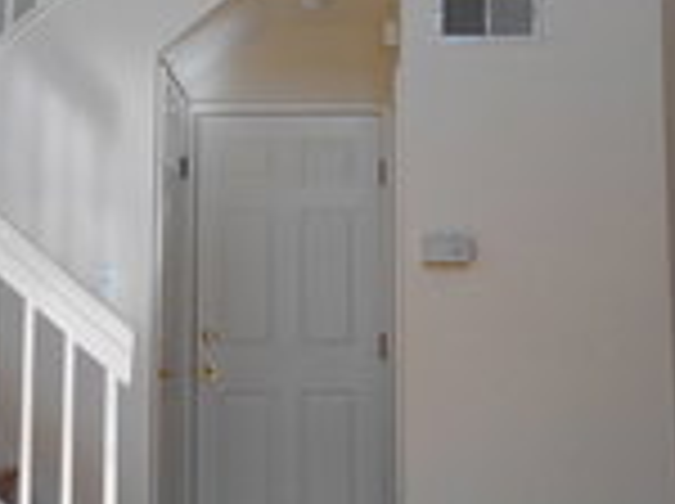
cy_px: 153
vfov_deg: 19.8
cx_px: 326
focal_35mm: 74
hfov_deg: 26.4
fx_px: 1441
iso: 80
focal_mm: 4.6
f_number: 3.2
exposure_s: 1/160
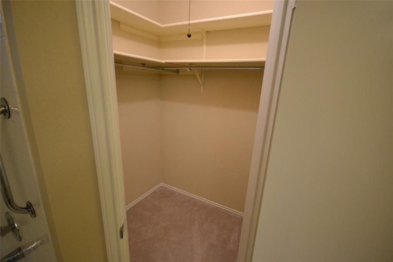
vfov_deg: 77.3
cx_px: 196
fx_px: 164
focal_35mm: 15
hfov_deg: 100.4
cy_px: 131
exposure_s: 1/60
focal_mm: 10
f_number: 4
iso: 2500
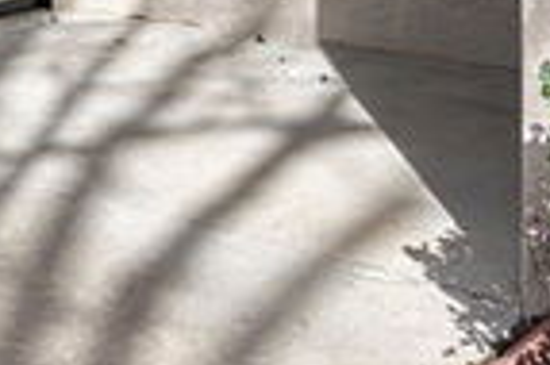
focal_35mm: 101
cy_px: -242
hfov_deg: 18.7
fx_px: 1541
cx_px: -169
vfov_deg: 12.6
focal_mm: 20
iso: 200
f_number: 8
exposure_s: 1/640
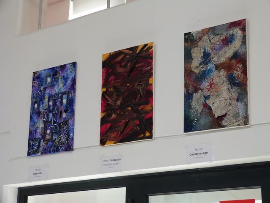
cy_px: 102
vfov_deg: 20.2
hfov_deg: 26.7
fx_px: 569
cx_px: 135
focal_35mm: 73
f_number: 3.3
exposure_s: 1/125
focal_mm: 13.2
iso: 250
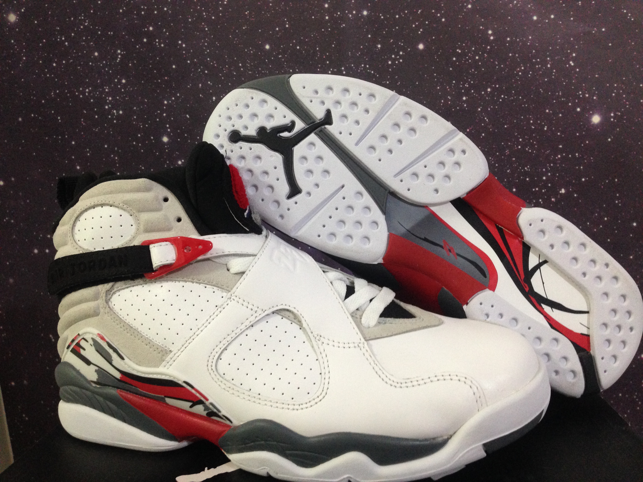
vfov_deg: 42.9
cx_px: 322
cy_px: 241
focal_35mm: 33
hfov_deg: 55.4
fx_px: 613
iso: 250
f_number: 2.4
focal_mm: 4.12
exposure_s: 1/20
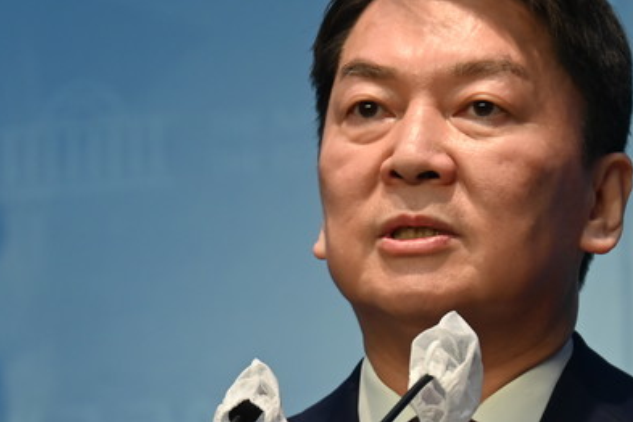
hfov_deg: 5.4
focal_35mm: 379
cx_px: 176
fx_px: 6664
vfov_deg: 3.6
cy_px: 412
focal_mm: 155
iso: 1100
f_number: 6.3
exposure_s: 1/250
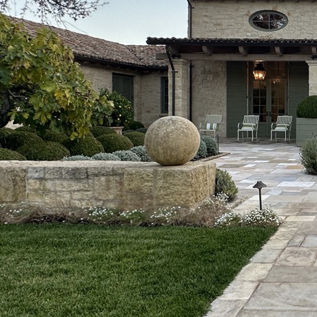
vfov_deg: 39.0
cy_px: 122
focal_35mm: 43
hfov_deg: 32.3
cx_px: 382
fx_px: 446
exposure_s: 1/99
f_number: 2.2
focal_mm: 2.22
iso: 50
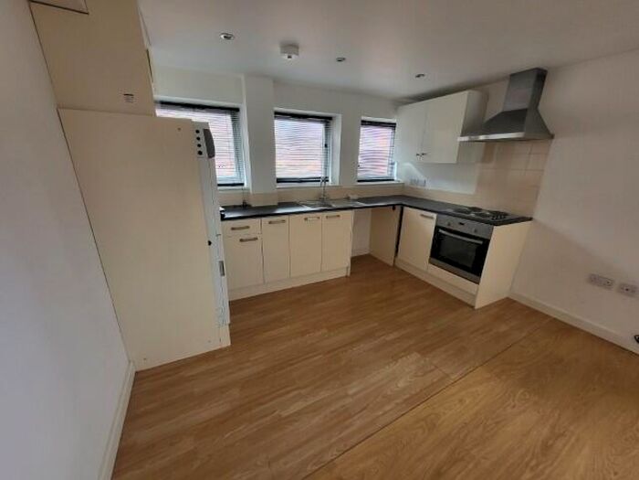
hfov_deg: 106.2
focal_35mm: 13
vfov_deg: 89.9
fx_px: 240
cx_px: 320
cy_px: 240
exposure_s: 1/50
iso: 200
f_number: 2.2
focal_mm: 1.74
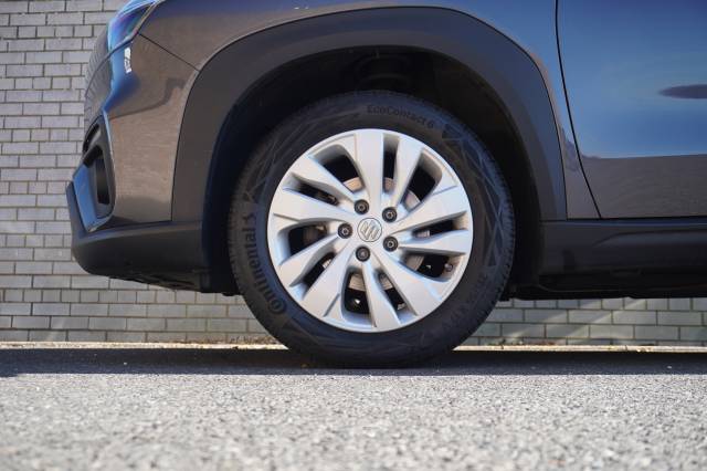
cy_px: 236
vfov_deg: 28.9
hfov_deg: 42.3
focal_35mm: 46
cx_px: 354
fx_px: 913
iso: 160
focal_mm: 31
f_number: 5.6
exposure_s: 1/100
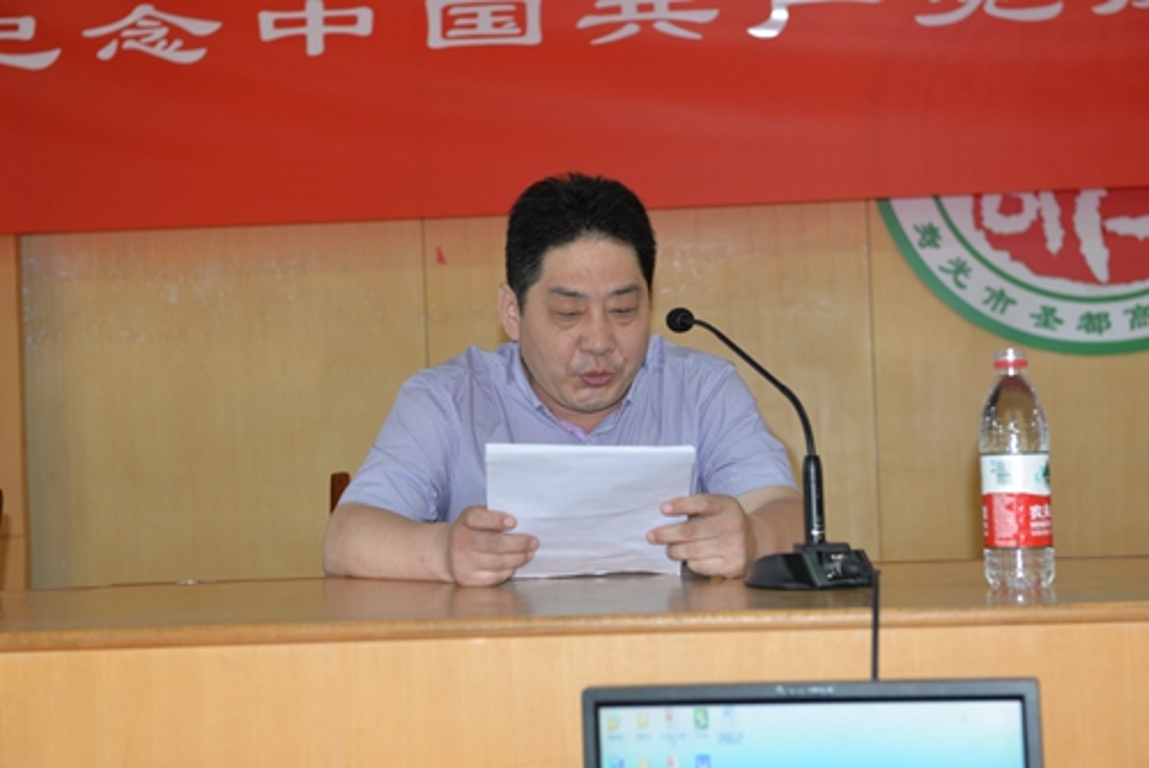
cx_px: 574
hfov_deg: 28.8
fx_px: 2235
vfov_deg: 19.5
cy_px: 384
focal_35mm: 70
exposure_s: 1/60
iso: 800
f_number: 5
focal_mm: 70
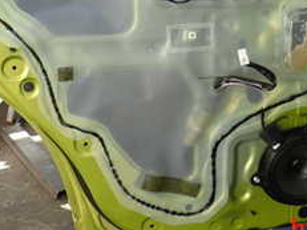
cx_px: 193
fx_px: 691
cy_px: -52
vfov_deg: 17.9
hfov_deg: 25.0
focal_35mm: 78
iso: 125
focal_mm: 5.4
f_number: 2.3
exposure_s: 1/125
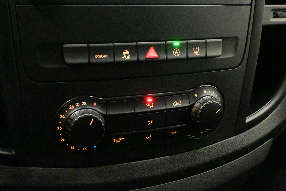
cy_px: 96
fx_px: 363
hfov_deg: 43.0
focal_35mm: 46
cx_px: 143
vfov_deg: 29.4
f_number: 11
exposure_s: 1/50
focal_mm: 30.5
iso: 51200
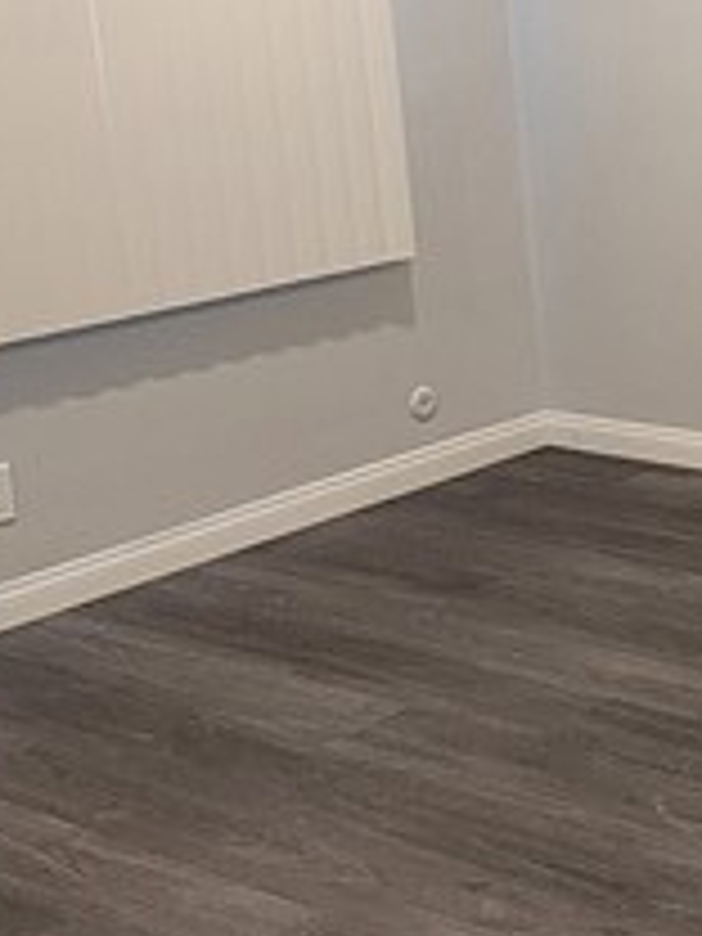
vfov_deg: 29.9
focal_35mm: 64
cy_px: 274
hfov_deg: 19.6
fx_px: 1731
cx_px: 1089
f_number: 2.2
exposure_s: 1/40
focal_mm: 2.2
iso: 320
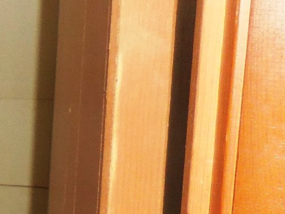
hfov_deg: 13.2
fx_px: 1038
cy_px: 100
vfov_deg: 11.8
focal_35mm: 126
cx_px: -314
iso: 220
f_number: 3.3
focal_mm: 4.5
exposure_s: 1/25
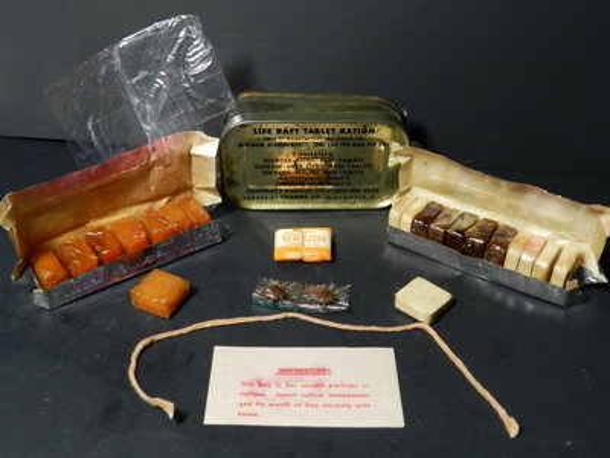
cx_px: 305
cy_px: 229
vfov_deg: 37.7
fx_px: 670
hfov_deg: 49.0
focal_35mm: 38
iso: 400
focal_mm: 6.7
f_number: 4
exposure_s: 1/20
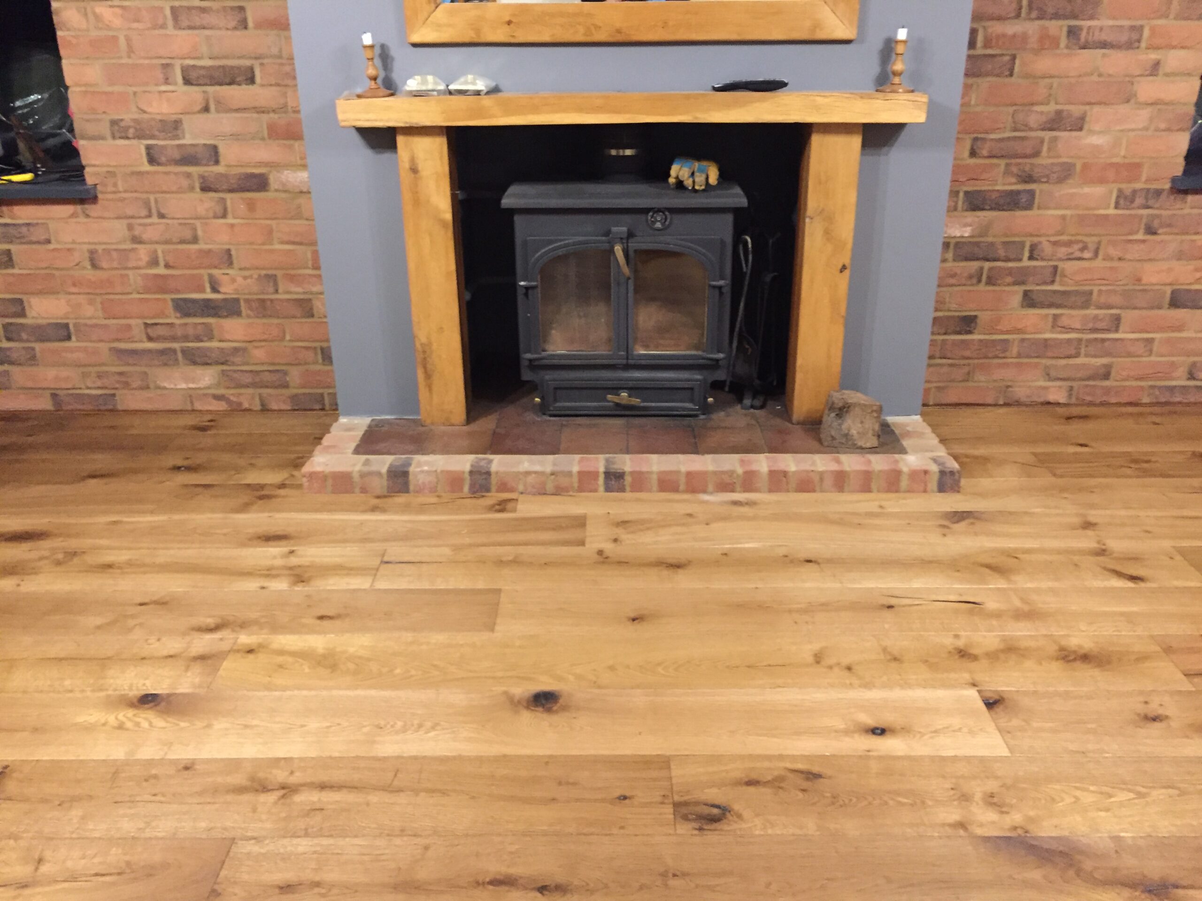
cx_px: 601
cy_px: 450
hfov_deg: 61.7
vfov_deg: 48.2
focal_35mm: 29
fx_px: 1007
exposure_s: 1/17
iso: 500
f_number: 2.2
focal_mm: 4.15
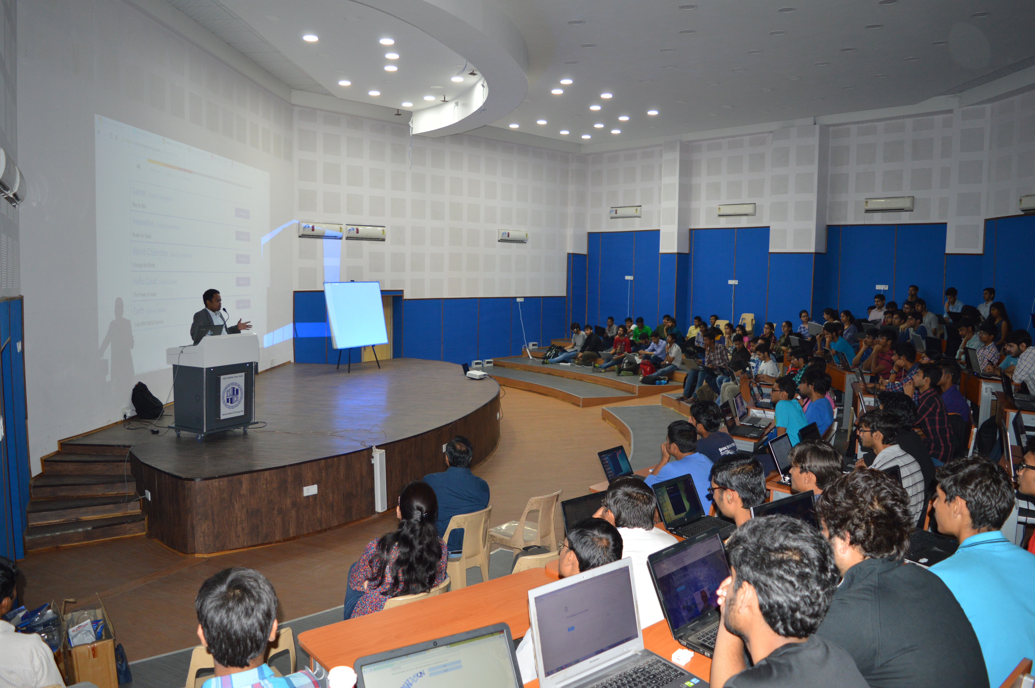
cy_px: 344
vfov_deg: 47.8
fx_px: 776
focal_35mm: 27
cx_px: 518
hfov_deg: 67.4
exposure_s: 1/60
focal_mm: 18
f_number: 3.5
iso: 500
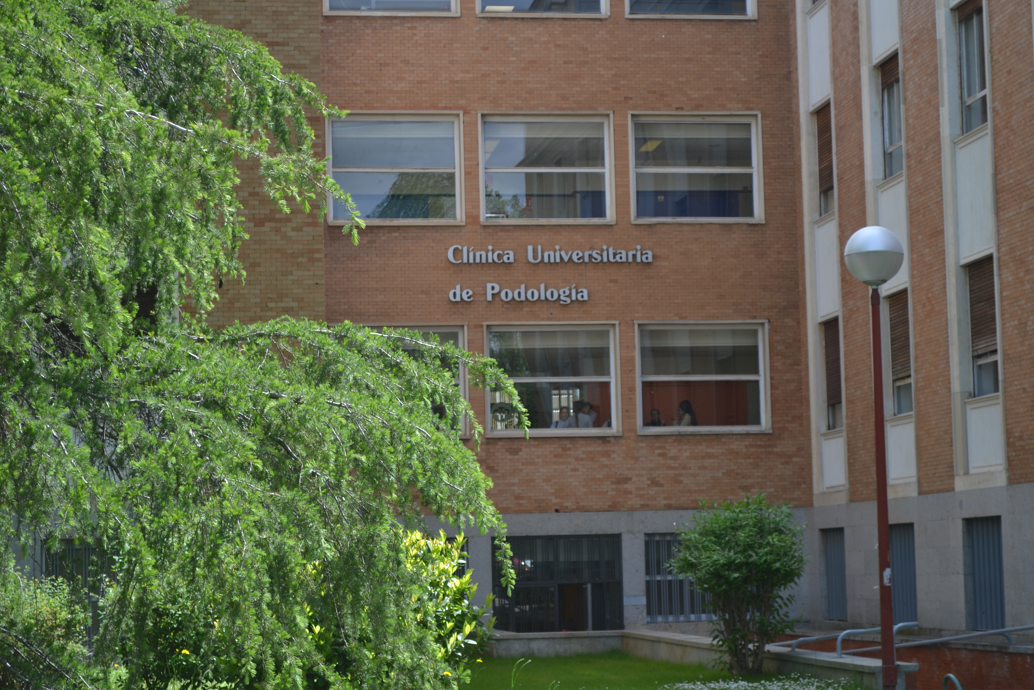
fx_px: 2240
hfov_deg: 26.0
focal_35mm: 78
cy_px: 345
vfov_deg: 17.5
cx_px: 517
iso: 100
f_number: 5.6
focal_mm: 52
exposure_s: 1/125
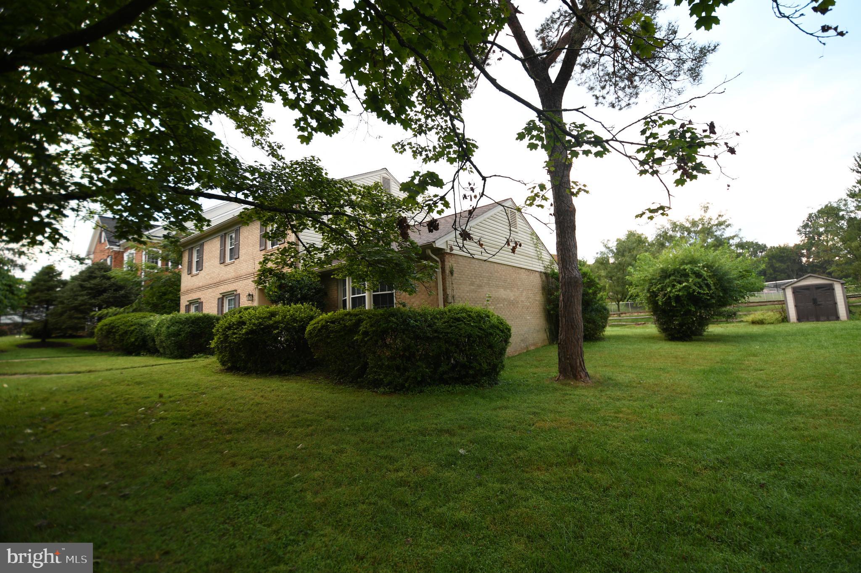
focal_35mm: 15
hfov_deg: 100.4
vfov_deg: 77.3
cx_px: 430
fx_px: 359
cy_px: 286
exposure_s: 1/25
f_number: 3.5
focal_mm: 10
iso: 80
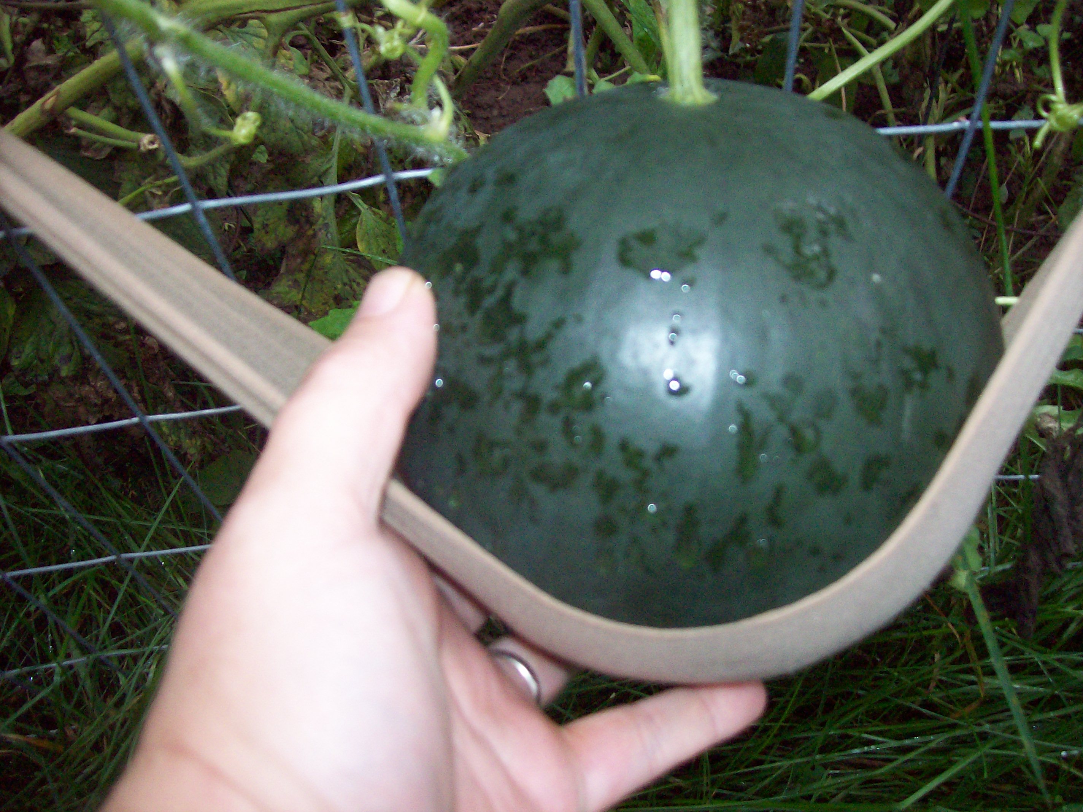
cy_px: 406
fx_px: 1126
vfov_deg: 39.6
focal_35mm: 36
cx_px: 542
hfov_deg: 51.4
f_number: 2.7
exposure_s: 1/64
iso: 140
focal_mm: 6
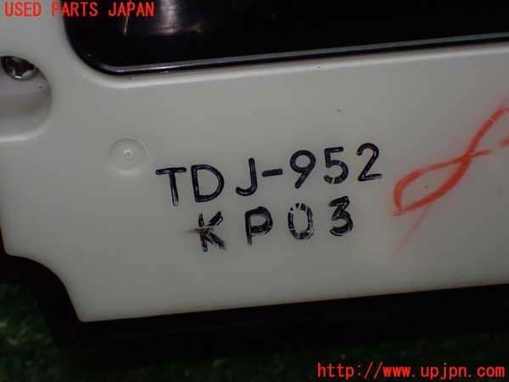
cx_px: 254
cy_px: 191
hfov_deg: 25.3
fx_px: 1132
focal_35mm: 77
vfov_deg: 19.1
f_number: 4.1
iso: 800
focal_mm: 13.65
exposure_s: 1/250
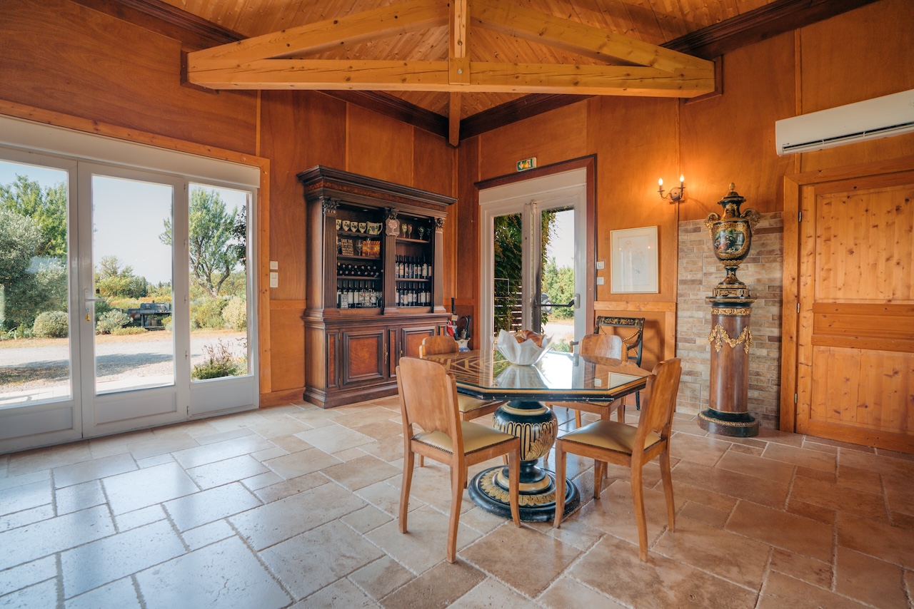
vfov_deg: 73.8
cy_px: 304
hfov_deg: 96.7
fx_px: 406
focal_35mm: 16
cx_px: 457
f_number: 4.5
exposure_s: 1/80
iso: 100
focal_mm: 16
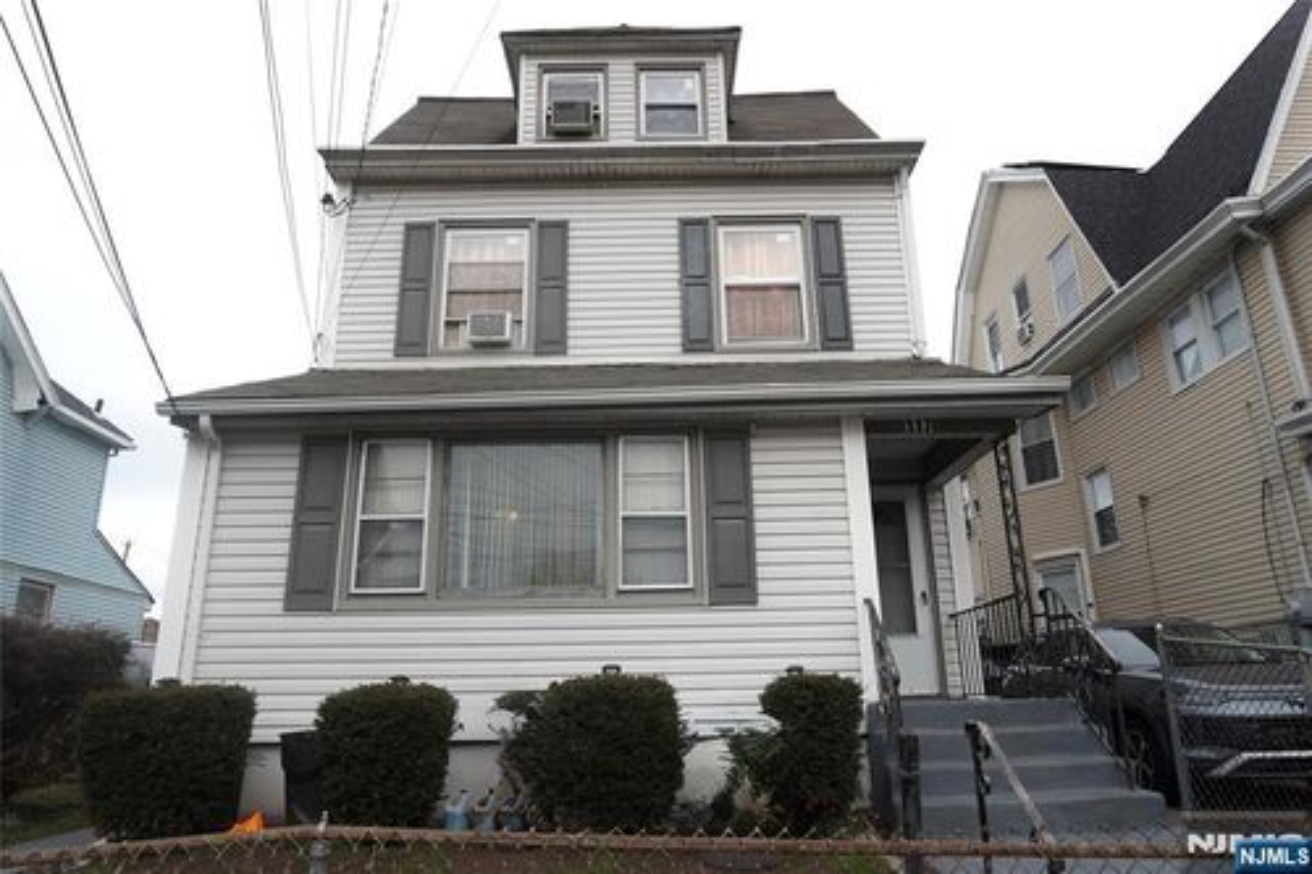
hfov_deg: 73.8
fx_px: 874
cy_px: 437
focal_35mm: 24
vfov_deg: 53.1
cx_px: 656
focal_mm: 16
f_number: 5
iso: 100
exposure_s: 1/100
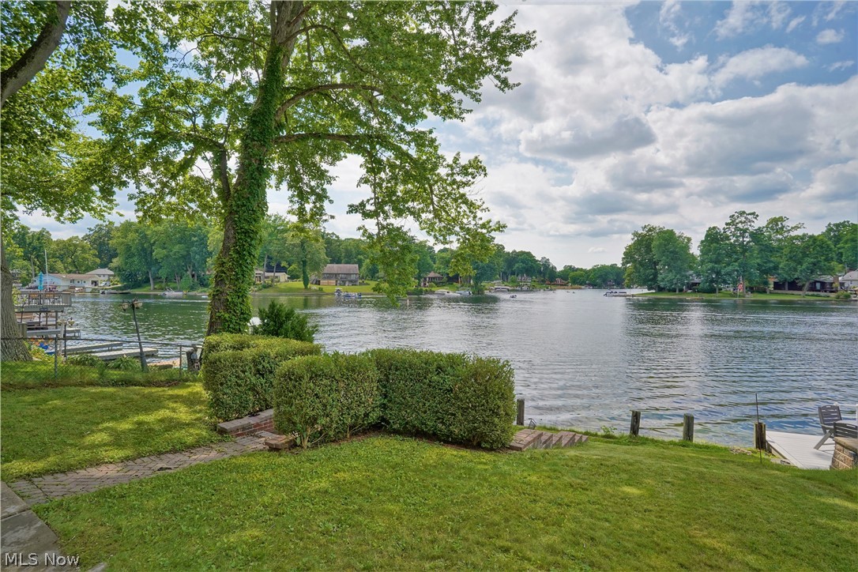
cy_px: 286
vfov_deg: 67.4
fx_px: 429
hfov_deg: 90.0
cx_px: 429
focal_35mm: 18
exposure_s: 1/320
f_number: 8
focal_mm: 18
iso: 640
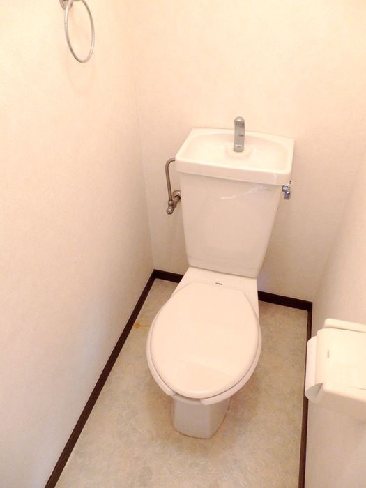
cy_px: 244
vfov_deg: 69.4
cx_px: 183
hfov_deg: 54.9
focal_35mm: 25
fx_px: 352
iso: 400
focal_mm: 4.5
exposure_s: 1/30
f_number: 3
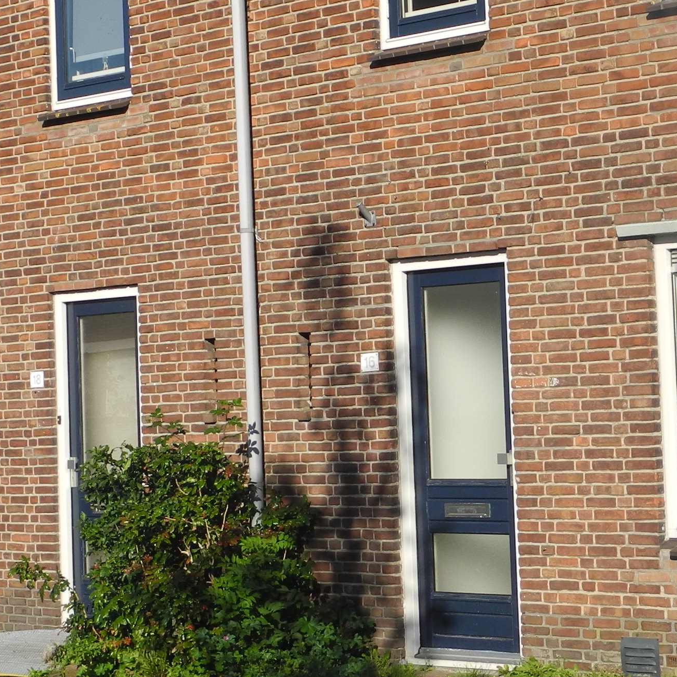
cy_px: 242
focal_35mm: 101
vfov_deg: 17.2
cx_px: 581
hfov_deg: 17.0
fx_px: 2235
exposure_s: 1/1000
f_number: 4
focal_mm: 8.8
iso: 100
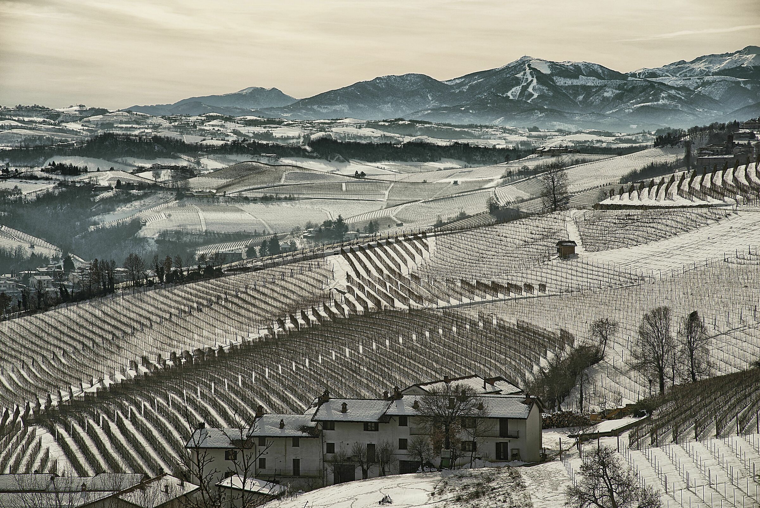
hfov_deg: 13.7
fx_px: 3168
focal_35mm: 150
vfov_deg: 9.2
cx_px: 380
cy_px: 254
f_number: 11
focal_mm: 150
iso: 200
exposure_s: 1/750
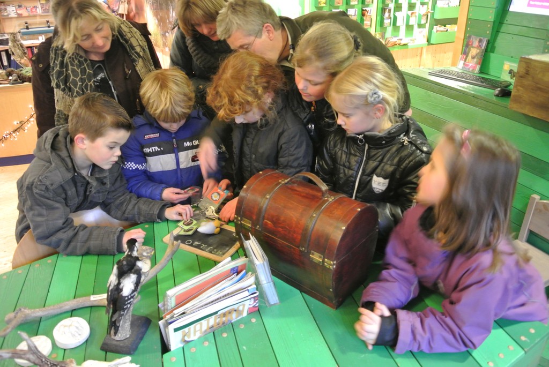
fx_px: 412
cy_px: 184
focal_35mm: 27
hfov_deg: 67.3
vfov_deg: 48.0
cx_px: 274
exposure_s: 1/8
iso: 800
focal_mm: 10
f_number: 3.5
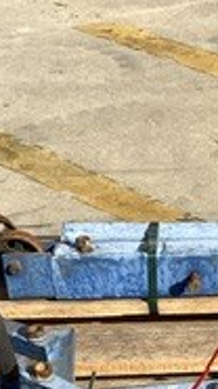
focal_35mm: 117
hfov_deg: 10.1
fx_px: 1203
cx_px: 304
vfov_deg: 17.5
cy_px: 458
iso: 25
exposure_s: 1/1456
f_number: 2.4
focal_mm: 3.3
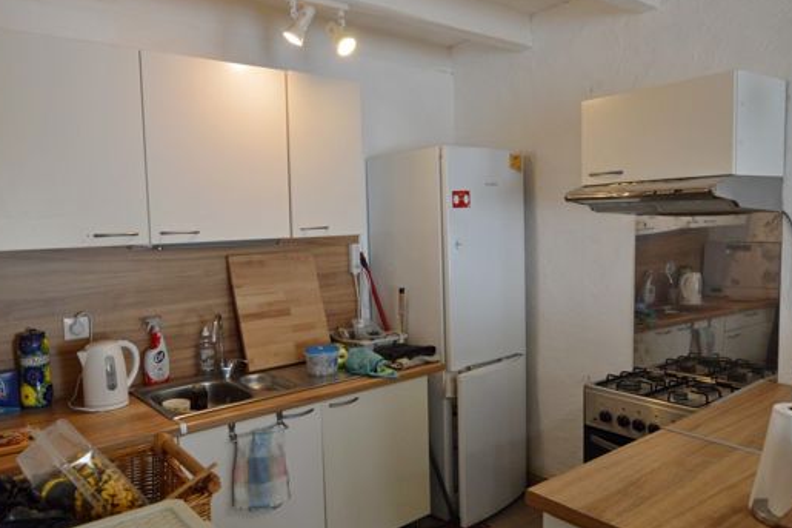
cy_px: 277
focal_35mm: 27
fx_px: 587
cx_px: 373
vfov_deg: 48.4
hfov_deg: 68.0
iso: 400
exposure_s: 1/100
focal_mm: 13
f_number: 4.5
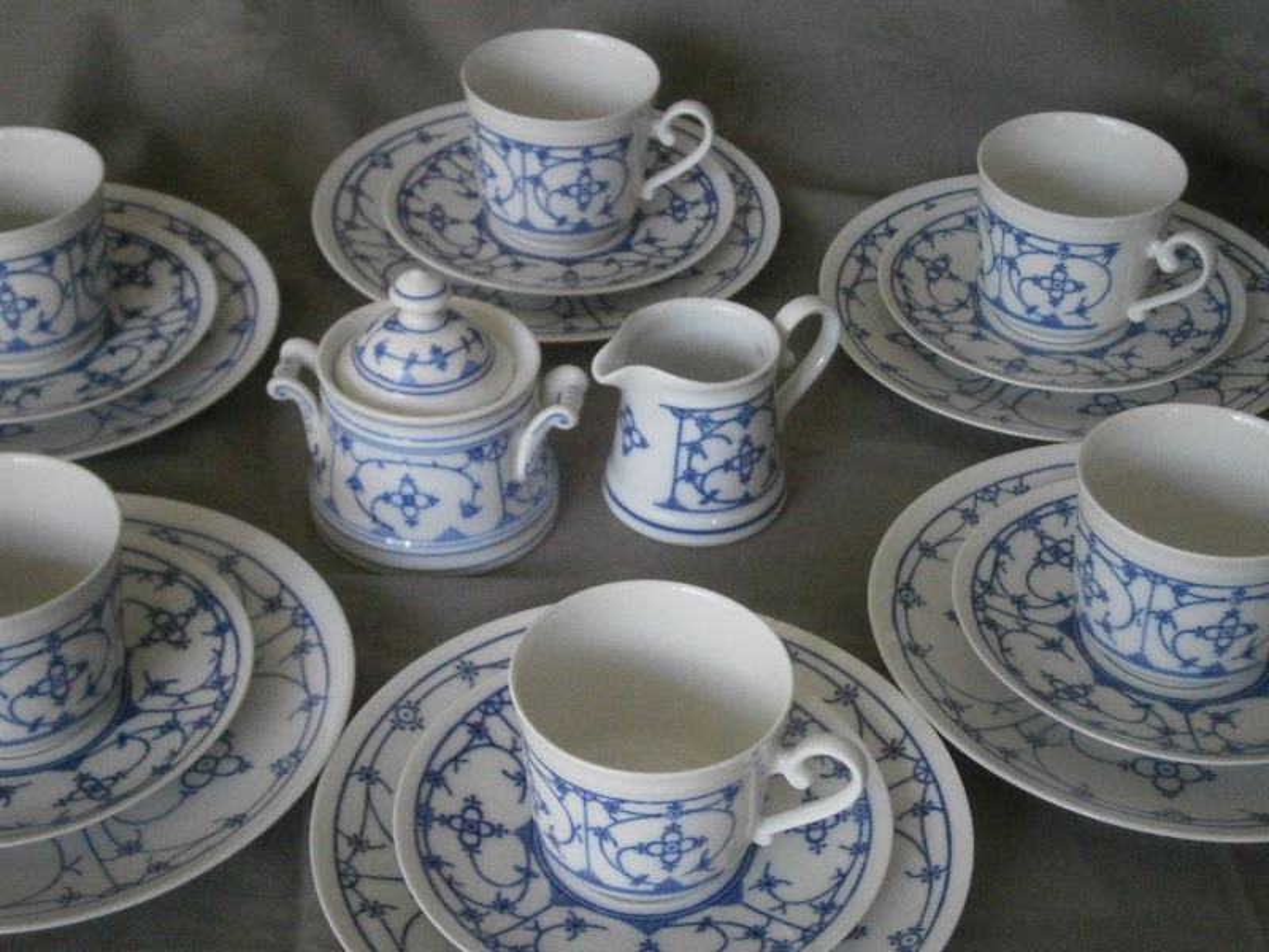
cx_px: 634
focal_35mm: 60
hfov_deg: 32.2
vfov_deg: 24.4
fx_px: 2200
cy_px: 476
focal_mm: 10.7
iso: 800
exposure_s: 1/160
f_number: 3.9
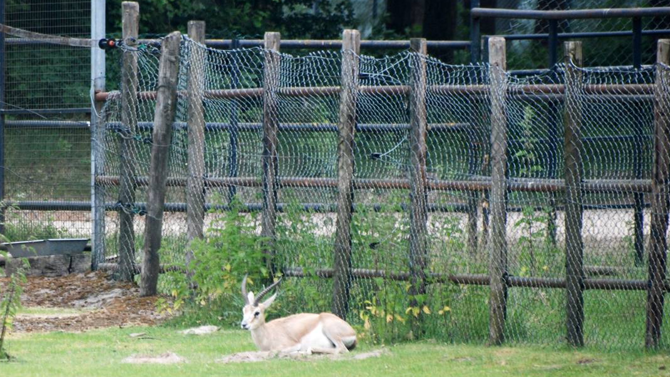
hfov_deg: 3.1
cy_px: 298
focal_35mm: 706
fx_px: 12543
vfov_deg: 1.7
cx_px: 181
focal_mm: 300
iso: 320
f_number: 5.6
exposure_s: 1/500
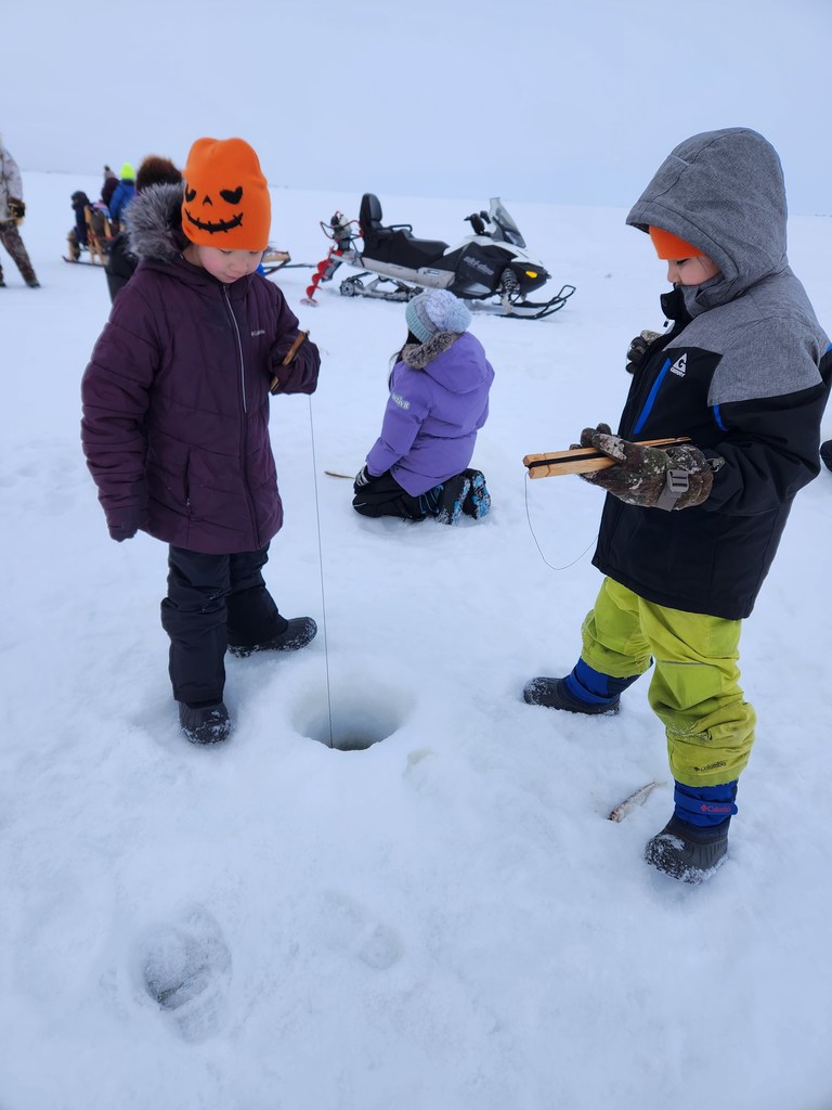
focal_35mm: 23
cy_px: 555
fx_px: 737
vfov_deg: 73.9
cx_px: 416
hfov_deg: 58.9
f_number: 1.8
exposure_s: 1/180
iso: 20
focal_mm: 5.4
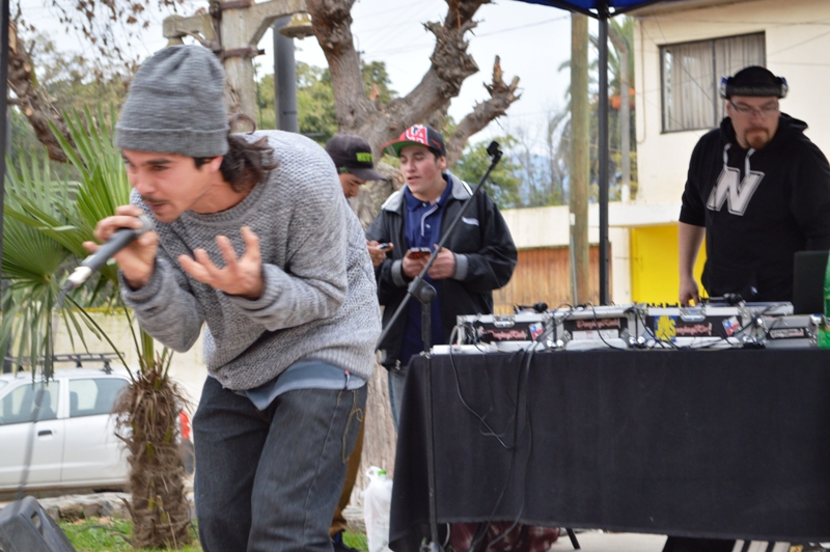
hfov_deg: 24.6
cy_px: 276
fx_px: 1900
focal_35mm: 82
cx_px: 415
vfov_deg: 16.5
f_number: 5.6
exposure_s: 1/50
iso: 400
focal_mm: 55
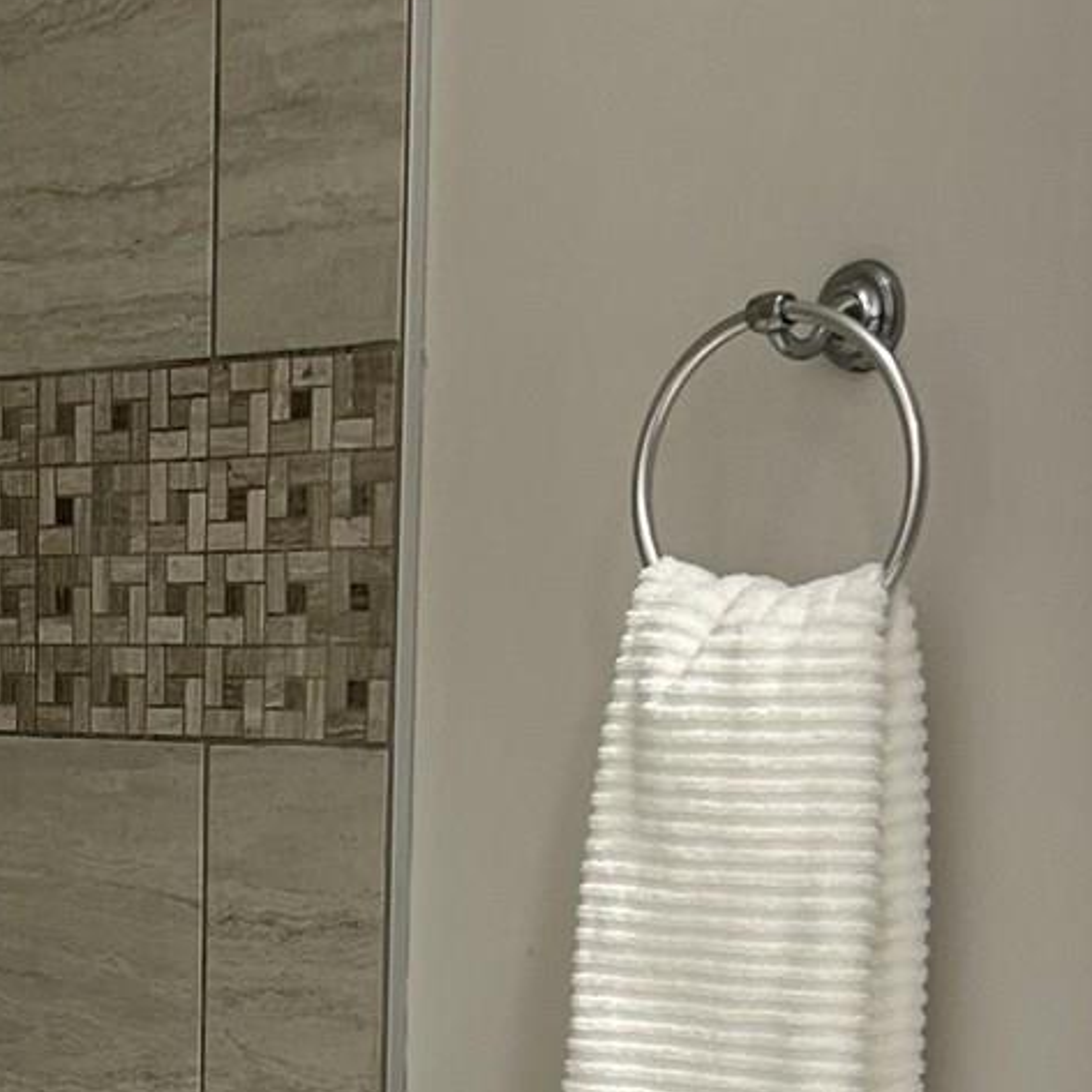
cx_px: -12
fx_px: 3997
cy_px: 1182
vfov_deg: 15.2
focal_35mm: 112
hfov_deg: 15.3
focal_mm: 5.7
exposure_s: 1/60
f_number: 1.5
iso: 80
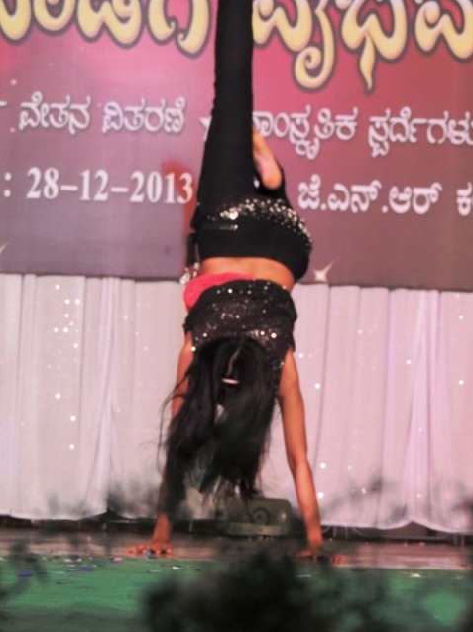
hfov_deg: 8.0
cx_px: 237
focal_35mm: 186
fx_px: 3392
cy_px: 316
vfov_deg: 10.6
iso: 1600
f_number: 4.6
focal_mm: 33
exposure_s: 1/160
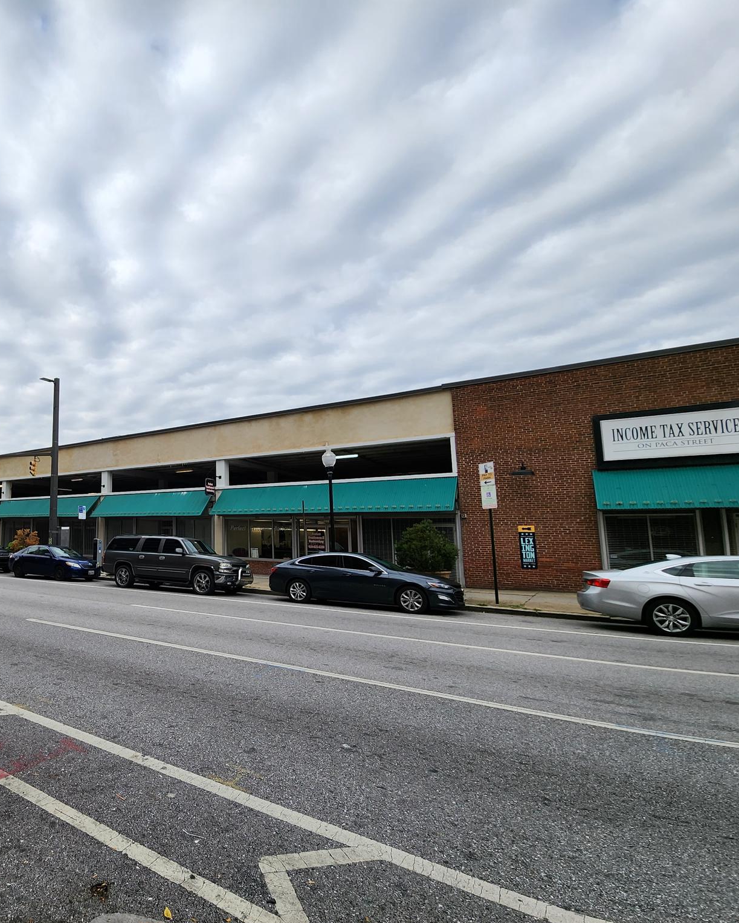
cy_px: 462
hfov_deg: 68.7
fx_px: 465
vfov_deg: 89.6
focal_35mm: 17
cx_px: 136
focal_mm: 2.2
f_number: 2.2
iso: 50
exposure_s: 1/1024
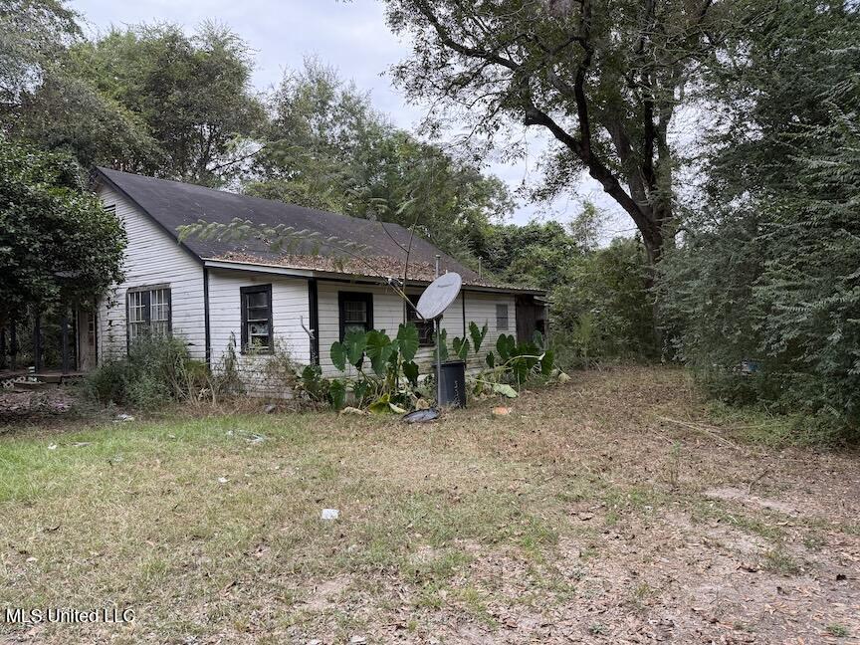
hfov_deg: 71.6
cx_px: 430
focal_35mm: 24
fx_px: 596
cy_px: 322
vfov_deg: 56.8
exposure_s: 1/283
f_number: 1.78
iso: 100
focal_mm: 6.76
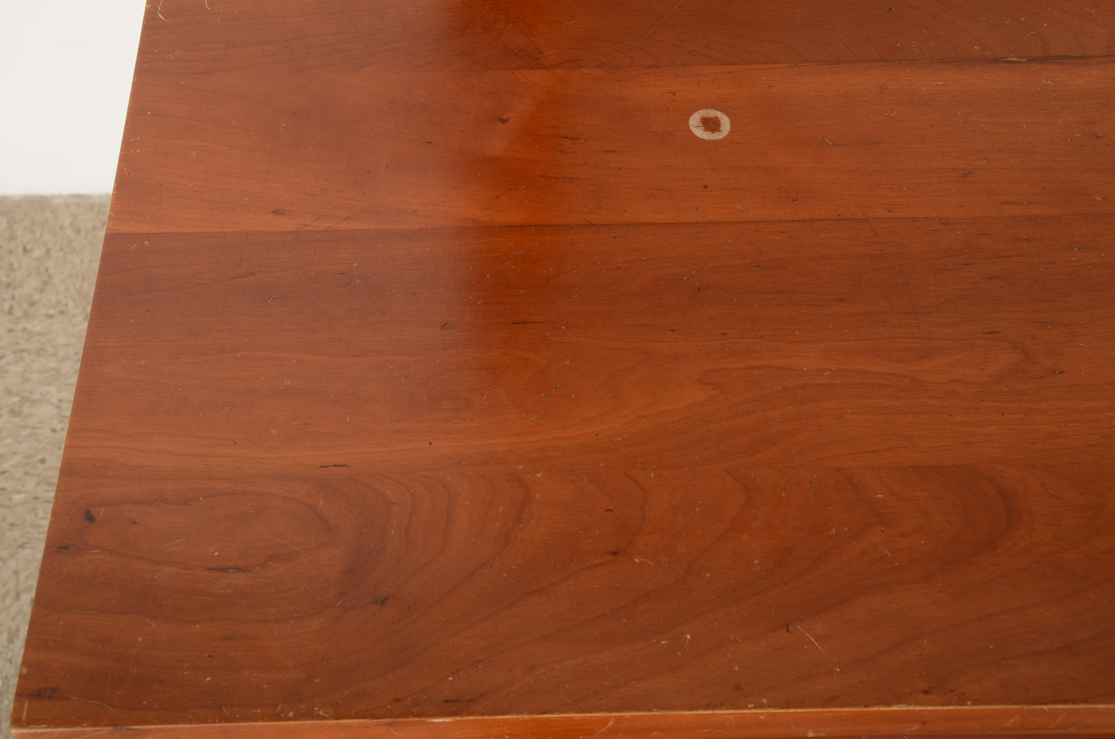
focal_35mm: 48
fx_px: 1484
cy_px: 370
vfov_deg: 28.0
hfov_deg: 41.2
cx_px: 558
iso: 160
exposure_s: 1/200
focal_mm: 32
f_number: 11
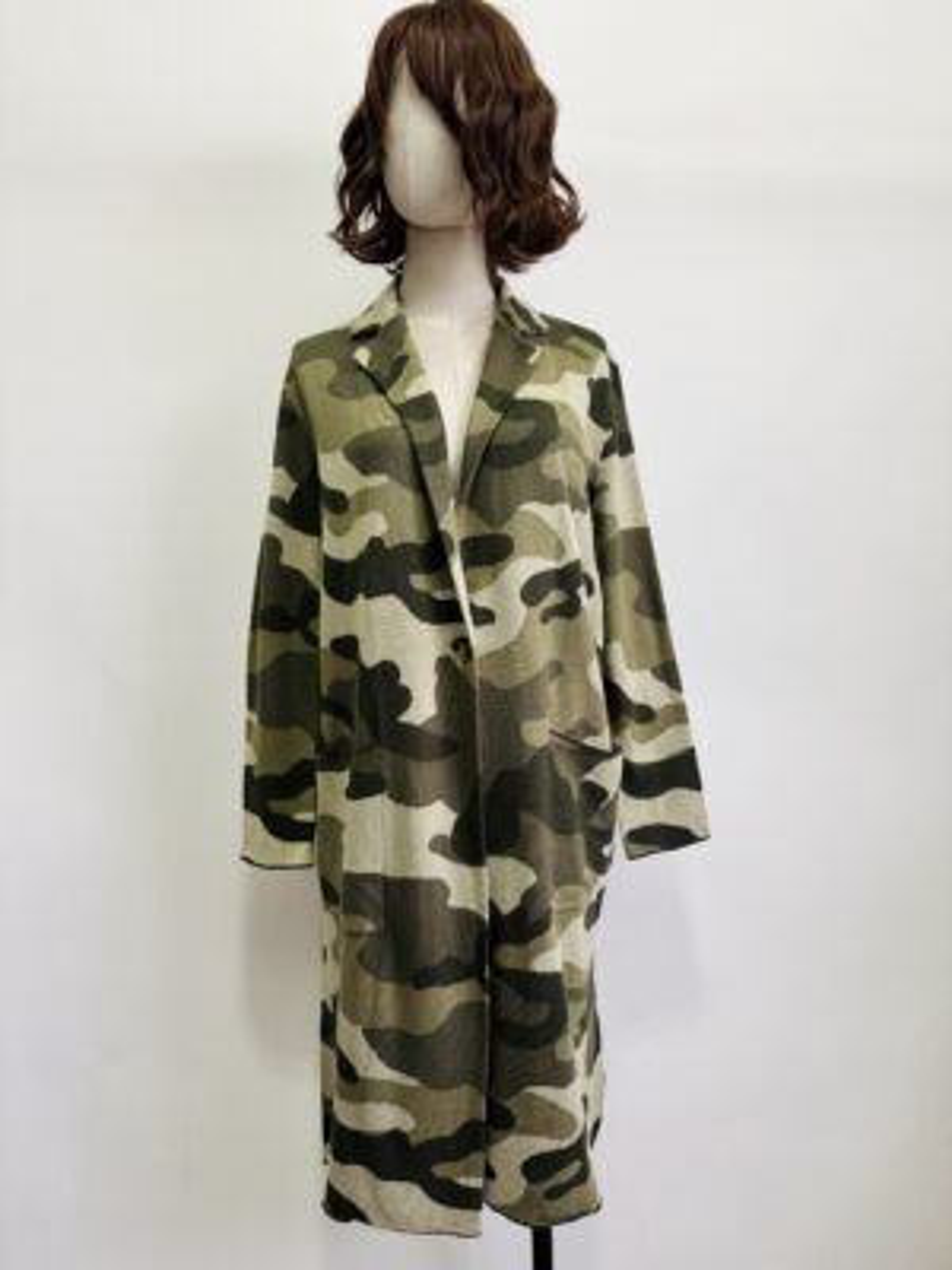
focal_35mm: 24
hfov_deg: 56.8
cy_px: 635
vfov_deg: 71.6
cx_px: 476
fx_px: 880
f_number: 1.78
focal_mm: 6.76
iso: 200
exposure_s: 1/60
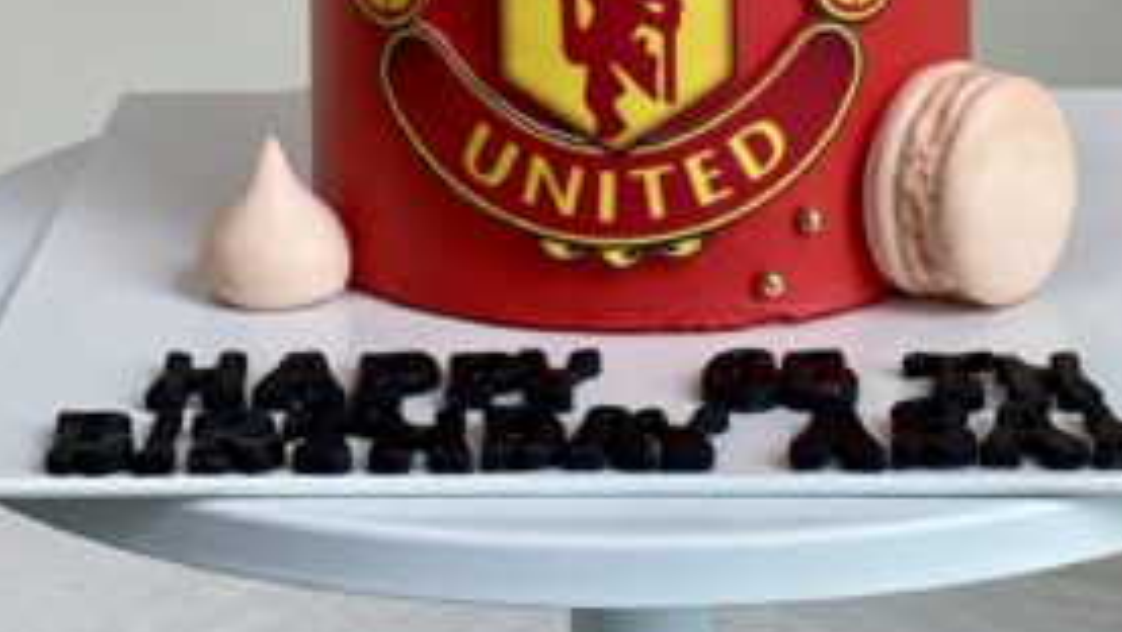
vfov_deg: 8.8
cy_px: -302
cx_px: 636
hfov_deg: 16.0
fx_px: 3988
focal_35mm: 134
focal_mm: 7.5
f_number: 2.2
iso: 40
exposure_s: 1/100
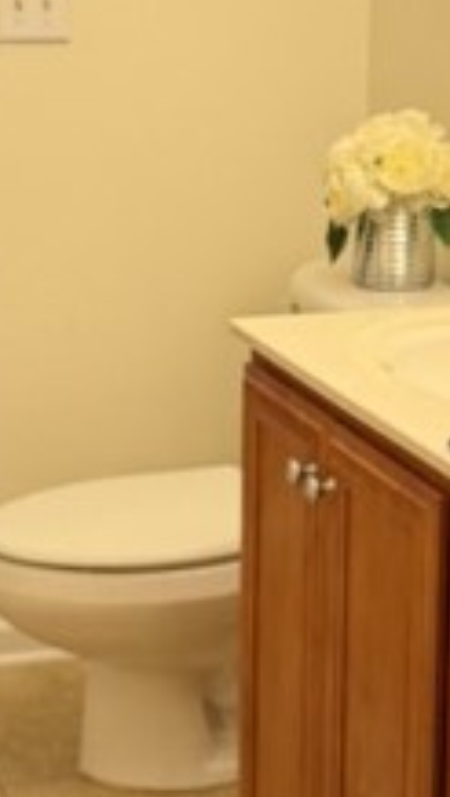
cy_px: 362
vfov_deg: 23.1
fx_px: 1947
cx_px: 132
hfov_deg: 13.2
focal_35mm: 92
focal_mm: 6.76
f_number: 1.78
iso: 320
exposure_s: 1/60
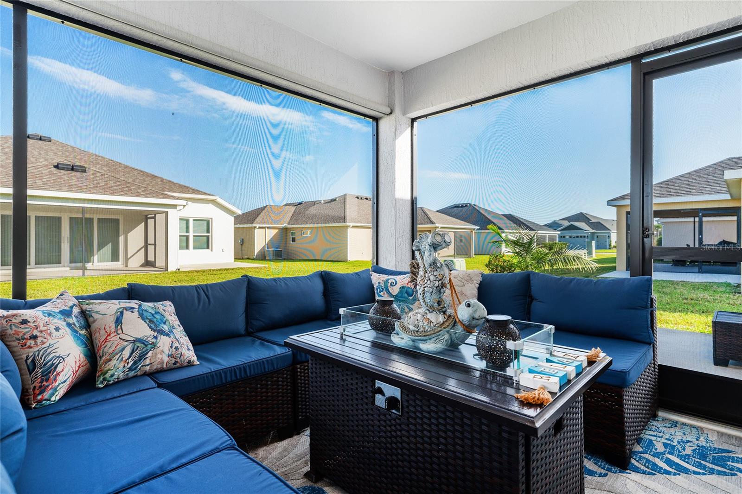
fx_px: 371
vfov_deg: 67.4
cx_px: 371
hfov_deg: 90.0
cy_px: 247
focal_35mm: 18
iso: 100
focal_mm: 18
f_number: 6.3
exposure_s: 1/40
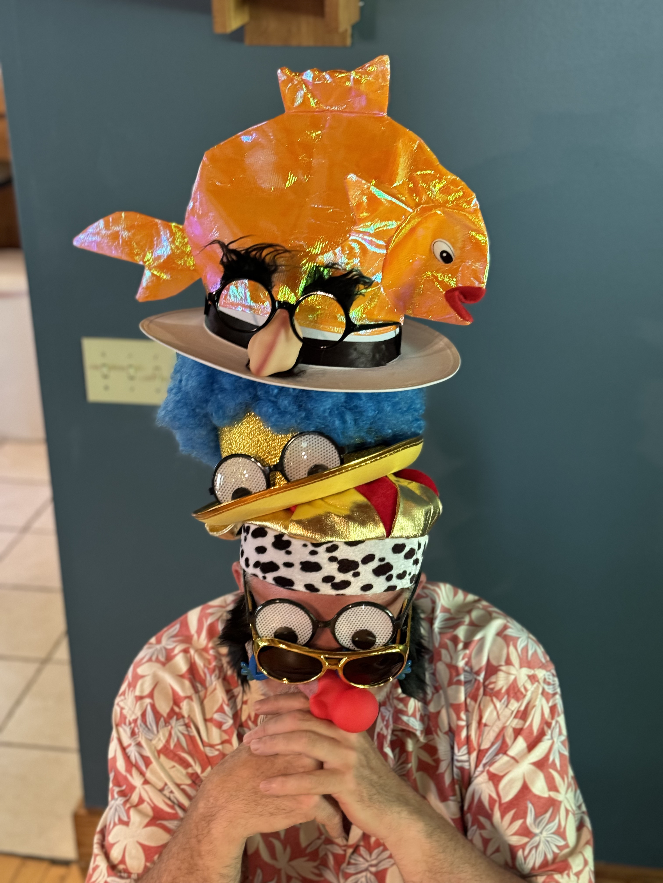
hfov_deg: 30.3
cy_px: 442
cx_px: 332
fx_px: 1226
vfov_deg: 39.7
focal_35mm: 48
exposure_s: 1/30
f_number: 1.78
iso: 500
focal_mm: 6.76
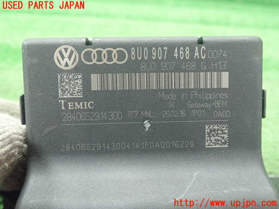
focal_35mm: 30
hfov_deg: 60.0
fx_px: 242
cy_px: 104
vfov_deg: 46.8
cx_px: 140
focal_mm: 5.5
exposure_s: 1/80
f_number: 2.3
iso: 800
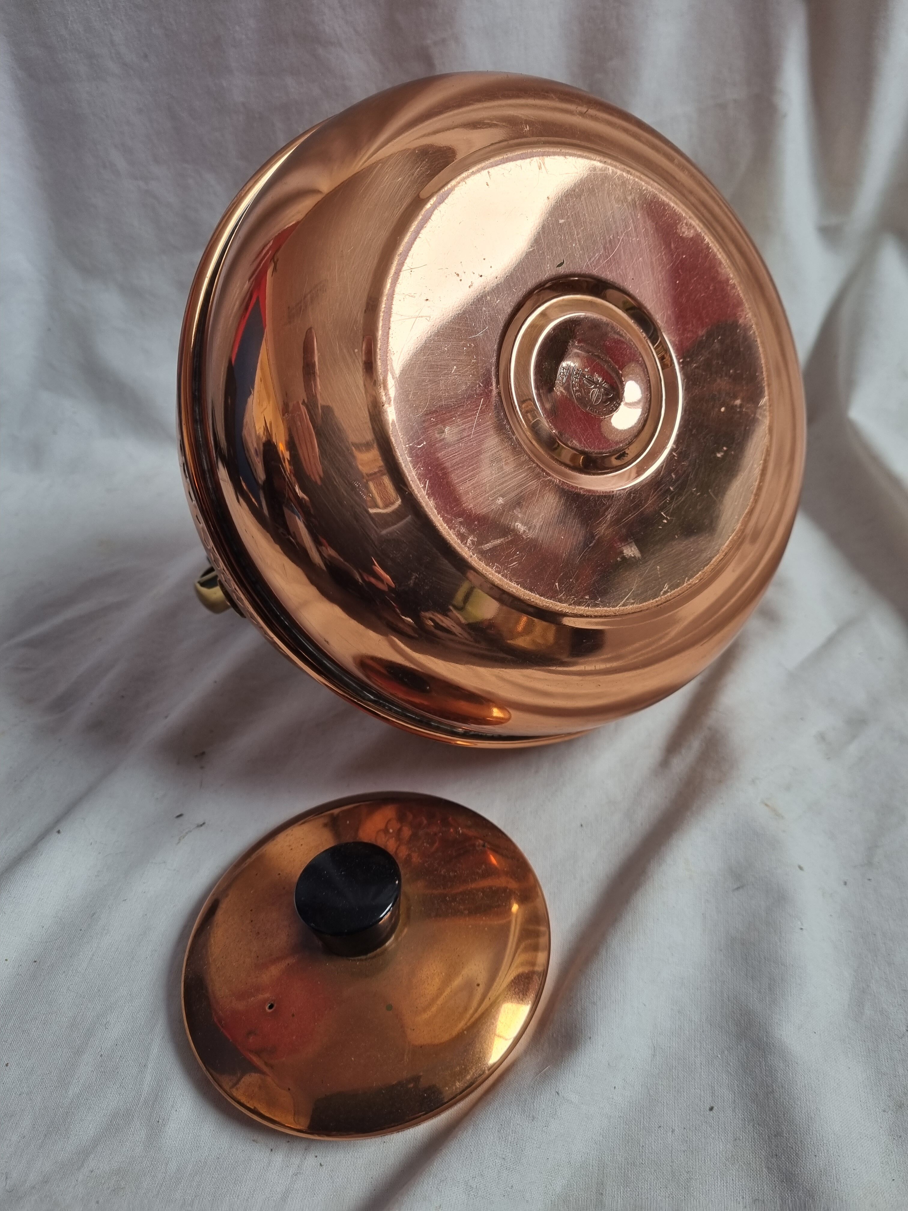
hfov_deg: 53.1
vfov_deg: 67.3
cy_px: 606
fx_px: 909
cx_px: 454
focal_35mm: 26
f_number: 1.8
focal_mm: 5.4
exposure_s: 1/100
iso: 80
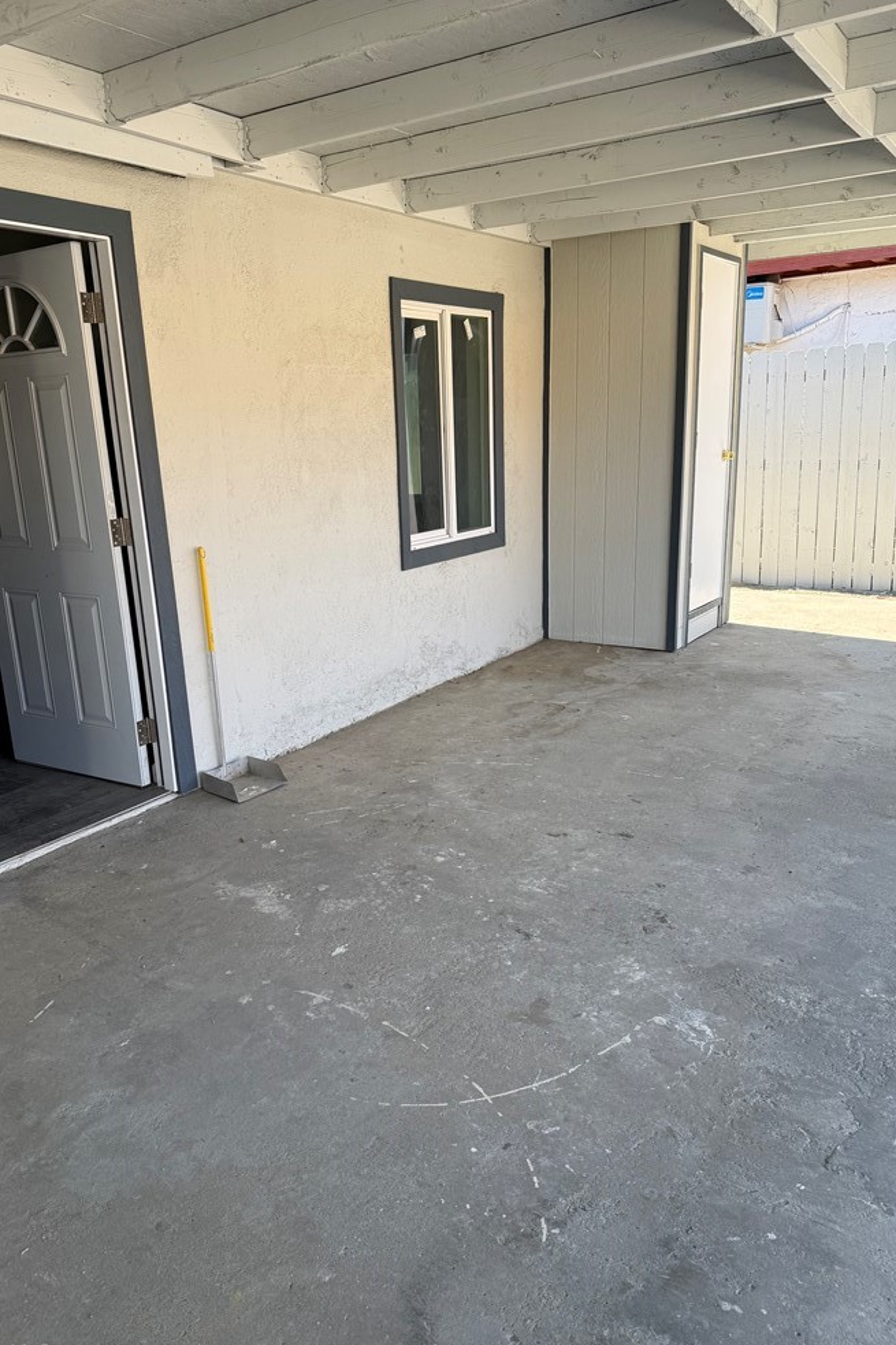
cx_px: 416
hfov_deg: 49.5
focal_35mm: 26
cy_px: 676
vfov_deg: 69.4
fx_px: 971
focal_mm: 6.76
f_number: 1.78
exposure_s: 1/715
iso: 80
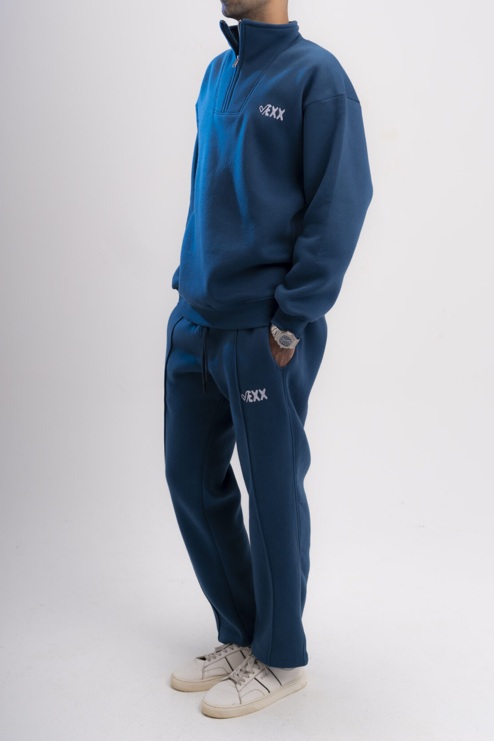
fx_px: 1111
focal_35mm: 54
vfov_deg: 36.4
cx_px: 265
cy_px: 226
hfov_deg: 25.1
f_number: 3.2
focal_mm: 35
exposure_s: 1/250
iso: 100
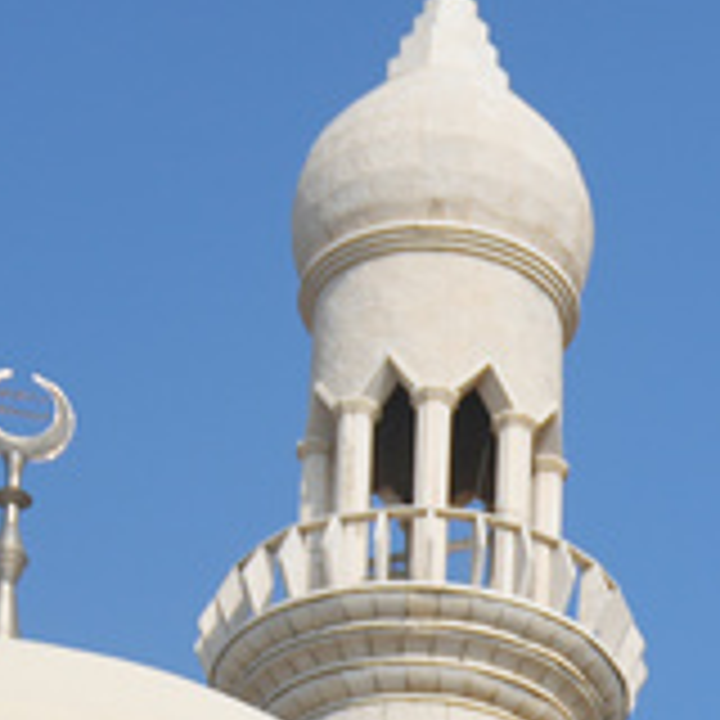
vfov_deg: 7.4
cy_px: 1339
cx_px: 1089
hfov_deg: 7.5
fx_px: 5365
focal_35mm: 228
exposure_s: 1/2500
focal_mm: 42
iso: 100
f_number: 2.8
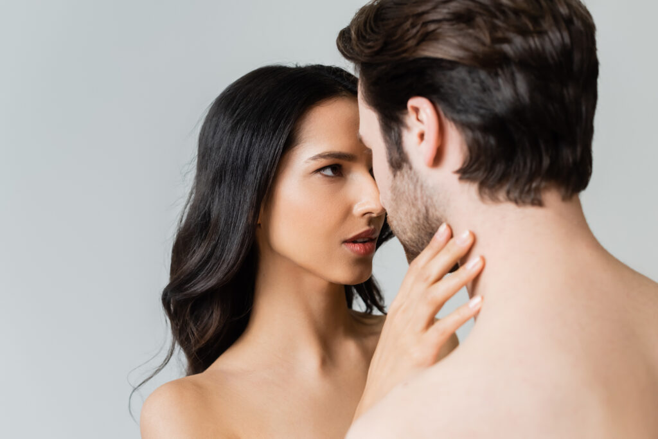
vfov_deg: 27.0
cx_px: 329
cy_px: 220
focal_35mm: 50
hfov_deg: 39.6
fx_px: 914
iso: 500
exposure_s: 1/160
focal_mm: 50
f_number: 3.5
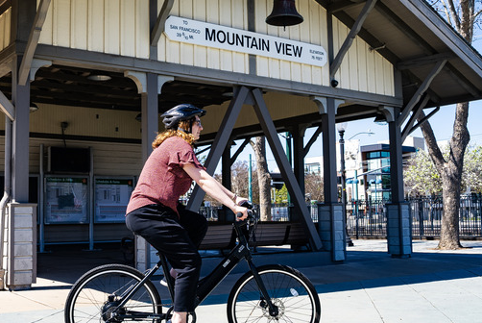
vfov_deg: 31.3
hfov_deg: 45.2
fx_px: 576
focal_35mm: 43
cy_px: 154
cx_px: 201
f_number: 4.5
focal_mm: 24
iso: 80
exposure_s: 1/250
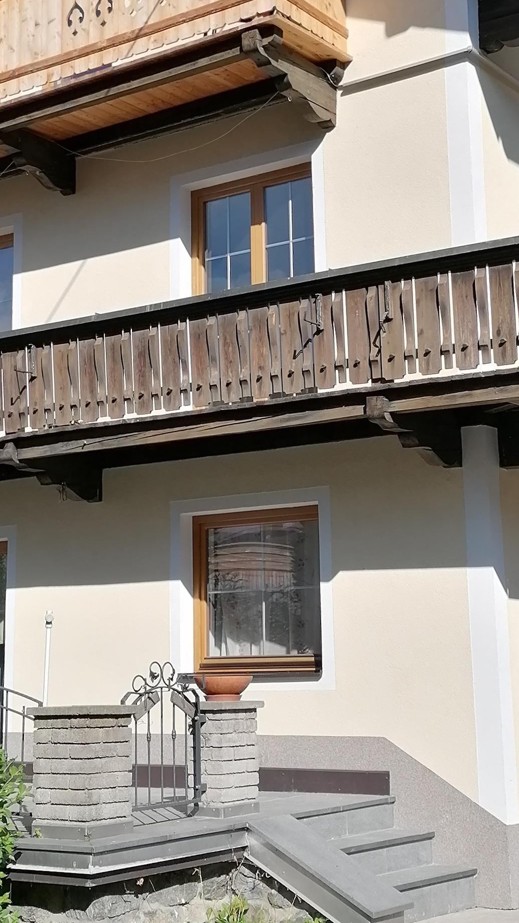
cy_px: 362
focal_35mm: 64
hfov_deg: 18.8
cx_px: 222
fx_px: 1566
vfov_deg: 32.7
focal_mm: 4.75
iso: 50
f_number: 1.8
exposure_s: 1/1802
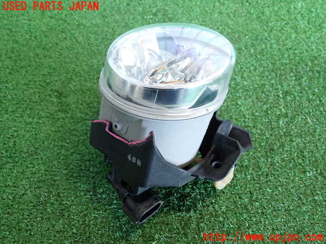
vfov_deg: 44.2
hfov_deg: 56.8
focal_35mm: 32
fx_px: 301
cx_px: 163
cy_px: 122
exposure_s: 1/30
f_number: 2.4
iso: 250
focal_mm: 5.79
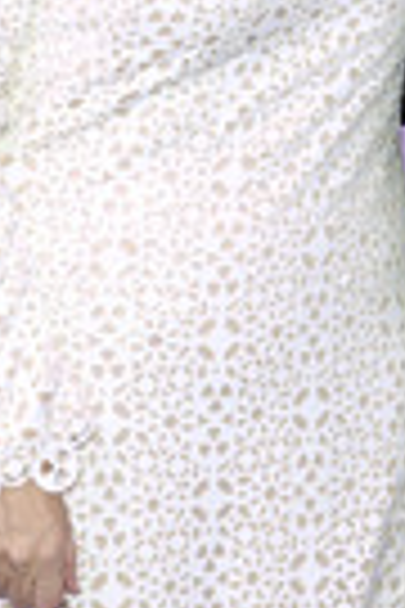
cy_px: 63
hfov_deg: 7.4
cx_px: 454
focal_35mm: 184
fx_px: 3105
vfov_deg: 11.1
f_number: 5.6
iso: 640
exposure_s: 1/250
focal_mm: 62
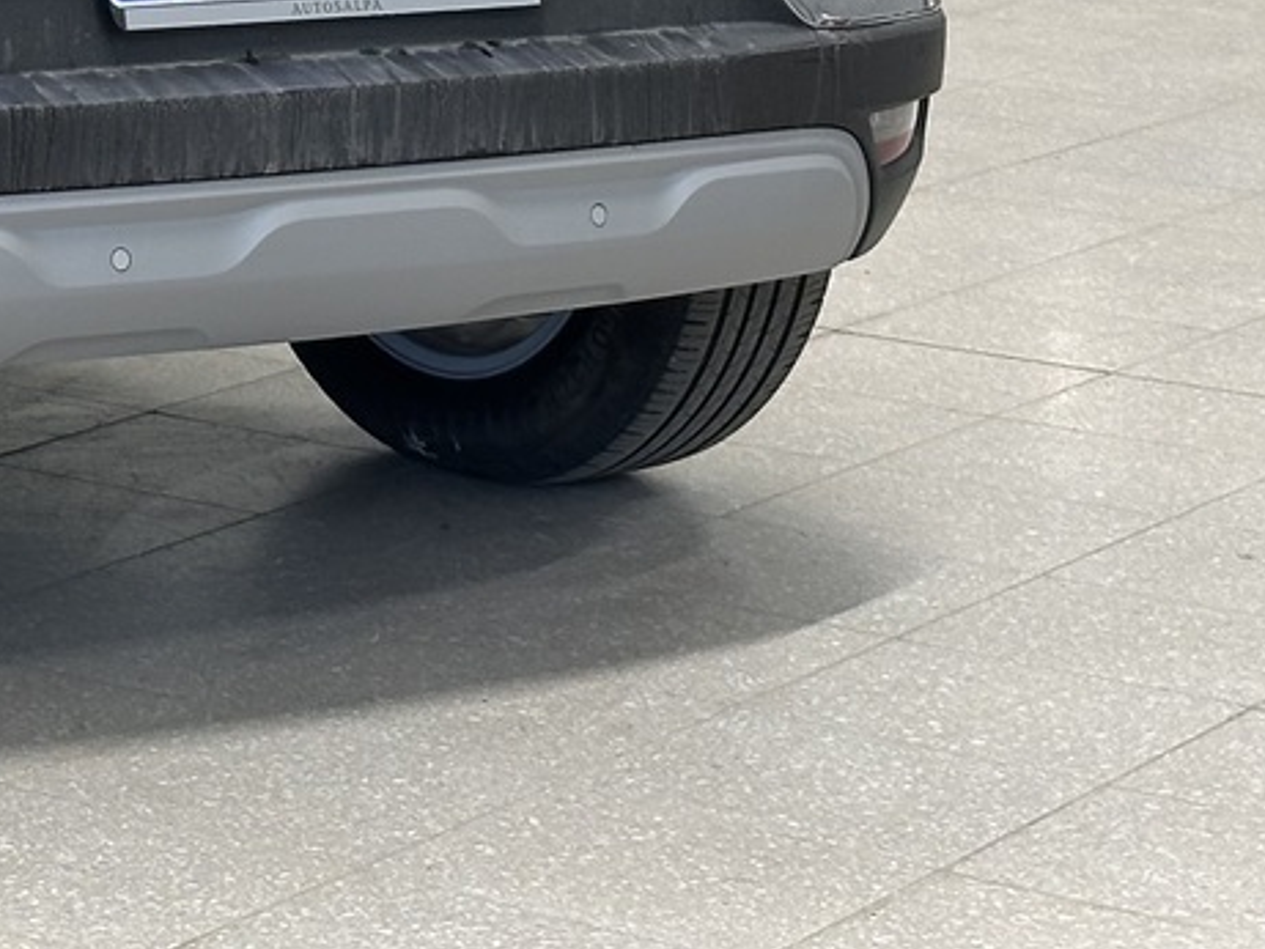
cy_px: -507
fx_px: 5483
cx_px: -593
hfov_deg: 12.5
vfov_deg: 9.6
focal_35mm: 150
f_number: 1.78
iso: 80
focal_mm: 6.86
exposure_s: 1/81
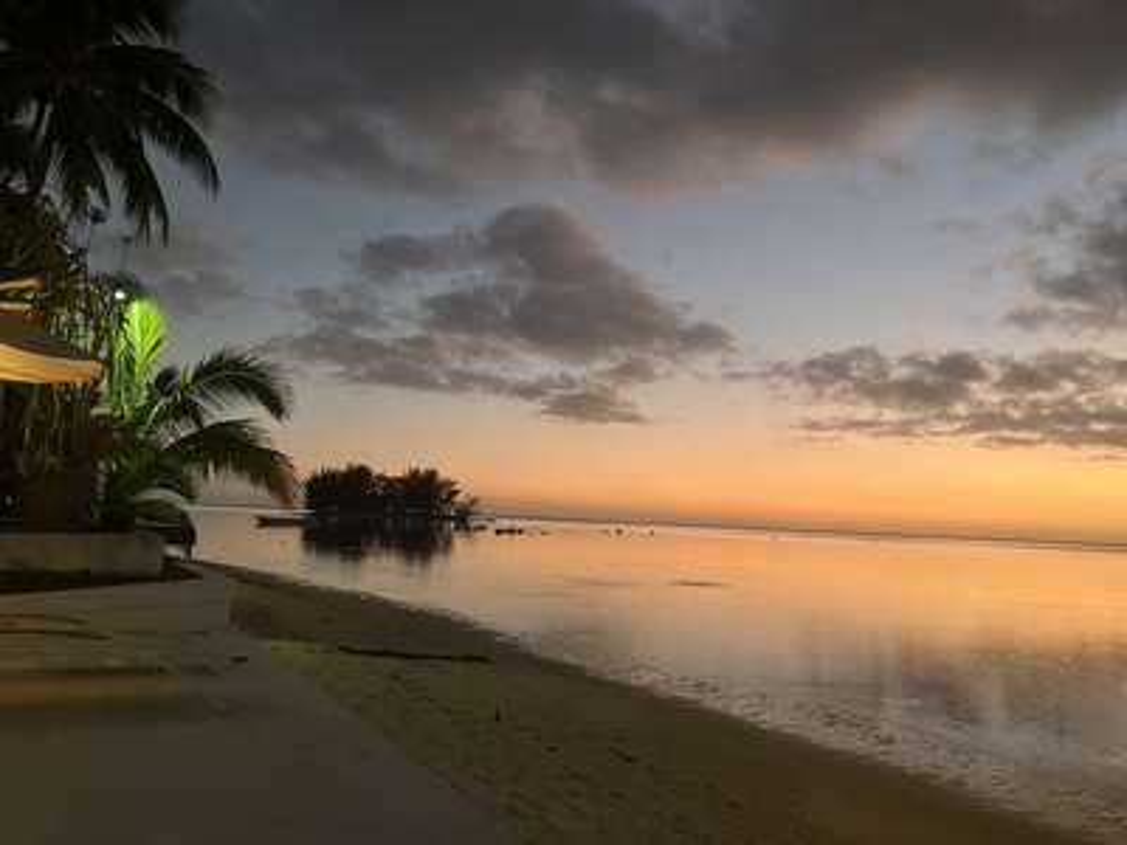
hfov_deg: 63.4
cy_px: 422
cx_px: 564
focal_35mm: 28
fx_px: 912
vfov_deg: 49.7
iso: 400
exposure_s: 1/30
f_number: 1.8
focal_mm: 3.99
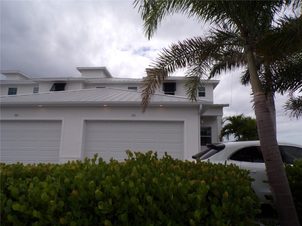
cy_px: 113
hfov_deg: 71.6
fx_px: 209
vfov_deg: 56.8
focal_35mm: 24
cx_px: 151
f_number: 5.8
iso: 80
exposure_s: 1/400
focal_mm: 4.3
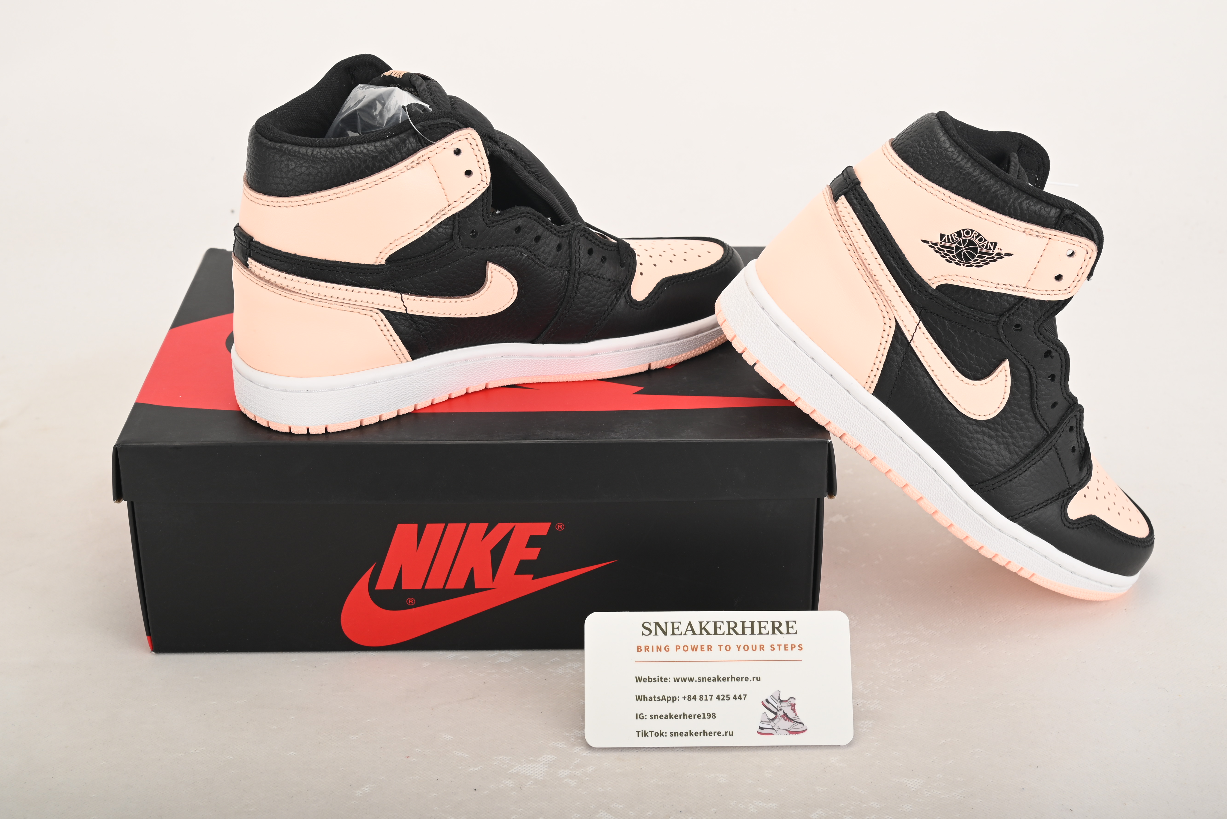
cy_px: 358
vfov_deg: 26.0
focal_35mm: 52
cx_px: 638
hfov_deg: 38.2
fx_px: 1773
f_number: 11
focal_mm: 46
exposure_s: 1/200
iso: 100
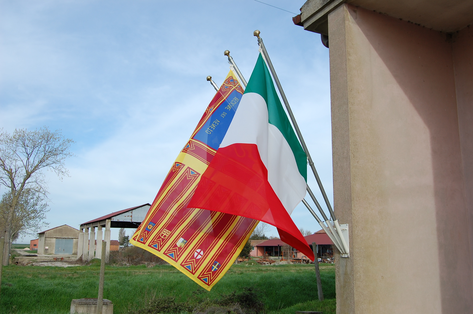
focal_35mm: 34
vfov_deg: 38.2
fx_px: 453
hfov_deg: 55.2
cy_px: 157
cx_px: 236
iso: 200
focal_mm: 23
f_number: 9
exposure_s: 1/320
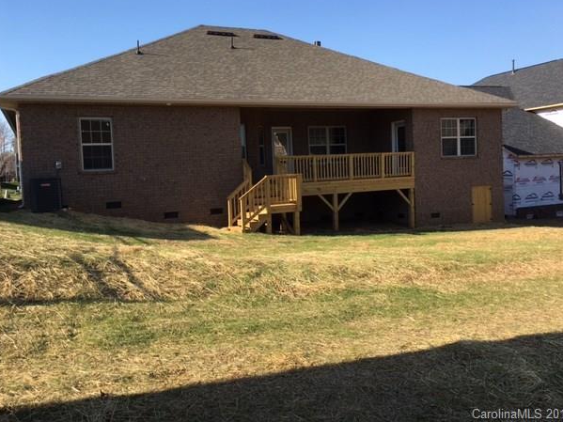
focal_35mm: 31
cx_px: 279
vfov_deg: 45.4
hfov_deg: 58.4
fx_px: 504
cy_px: 197
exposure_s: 1/905
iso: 25
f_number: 2.2
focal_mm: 4.15
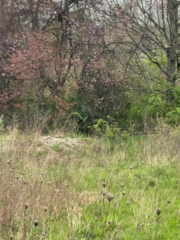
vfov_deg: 16.8
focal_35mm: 117
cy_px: 146
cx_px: 30
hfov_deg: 12.6
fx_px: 811
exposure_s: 1/150
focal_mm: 7.5
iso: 20
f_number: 2.2
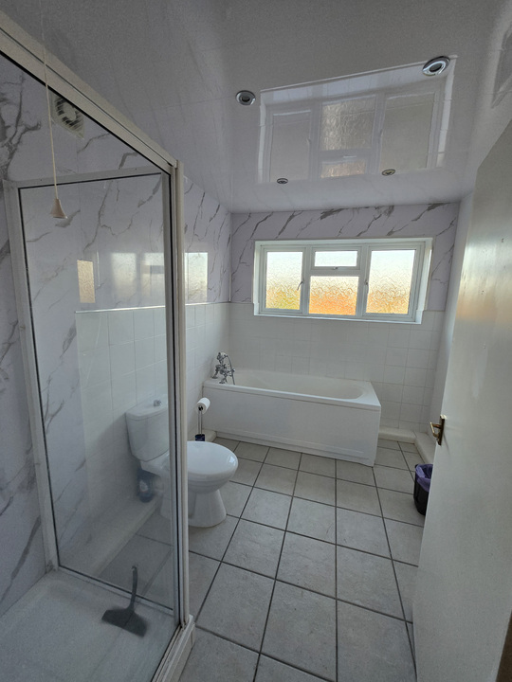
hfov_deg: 89.9
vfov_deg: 106.2
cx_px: 256
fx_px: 256
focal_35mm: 13
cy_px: 341
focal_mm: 1.7
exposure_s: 1/50
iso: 80
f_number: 2.2
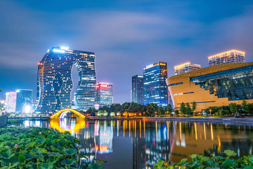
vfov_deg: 43.6
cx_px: 126
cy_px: 84
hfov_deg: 61.9
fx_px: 211
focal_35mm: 30
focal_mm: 30
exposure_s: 30
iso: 64
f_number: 10
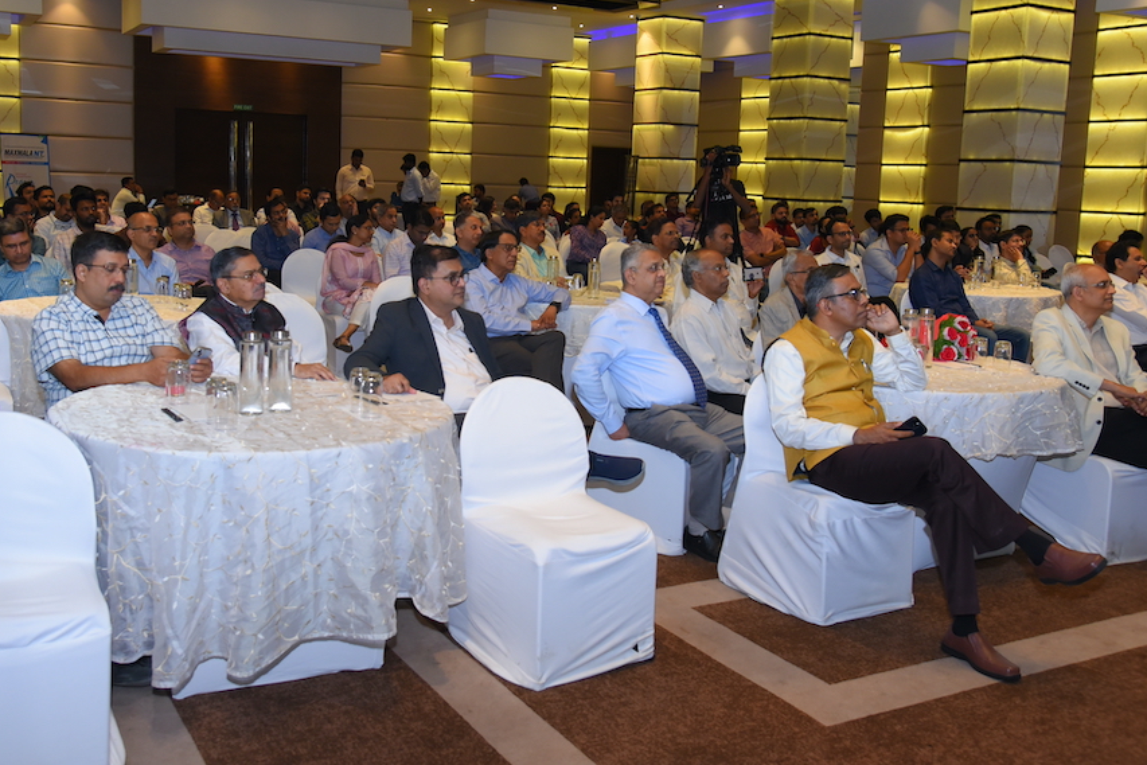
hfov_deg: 53.0
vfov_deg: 36.8
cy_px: 307
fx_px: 1147
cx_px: 518
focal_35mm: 36
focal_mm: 30
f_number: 4.5
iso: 1600
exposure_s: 1/160
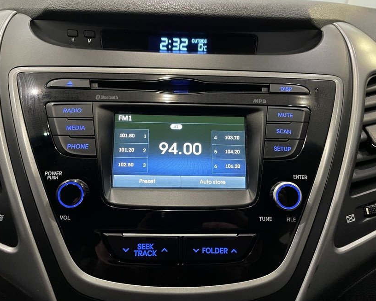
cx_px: 184
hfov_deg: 62.2
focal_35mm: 28
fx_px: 312
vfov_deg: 51.5
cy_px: 152
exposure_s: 1/33
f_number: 1.6
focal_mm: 4.2
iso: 500
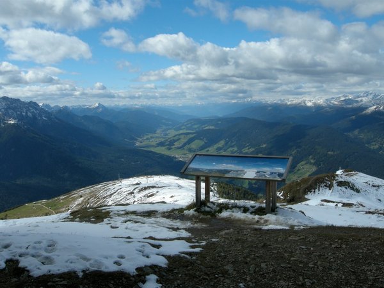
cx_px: 192
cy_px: 144
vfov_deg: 40.7
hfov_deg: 52.6
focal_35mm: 35
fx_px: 388
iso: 64
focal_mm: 7.5
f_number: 6.1
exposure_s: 1/327
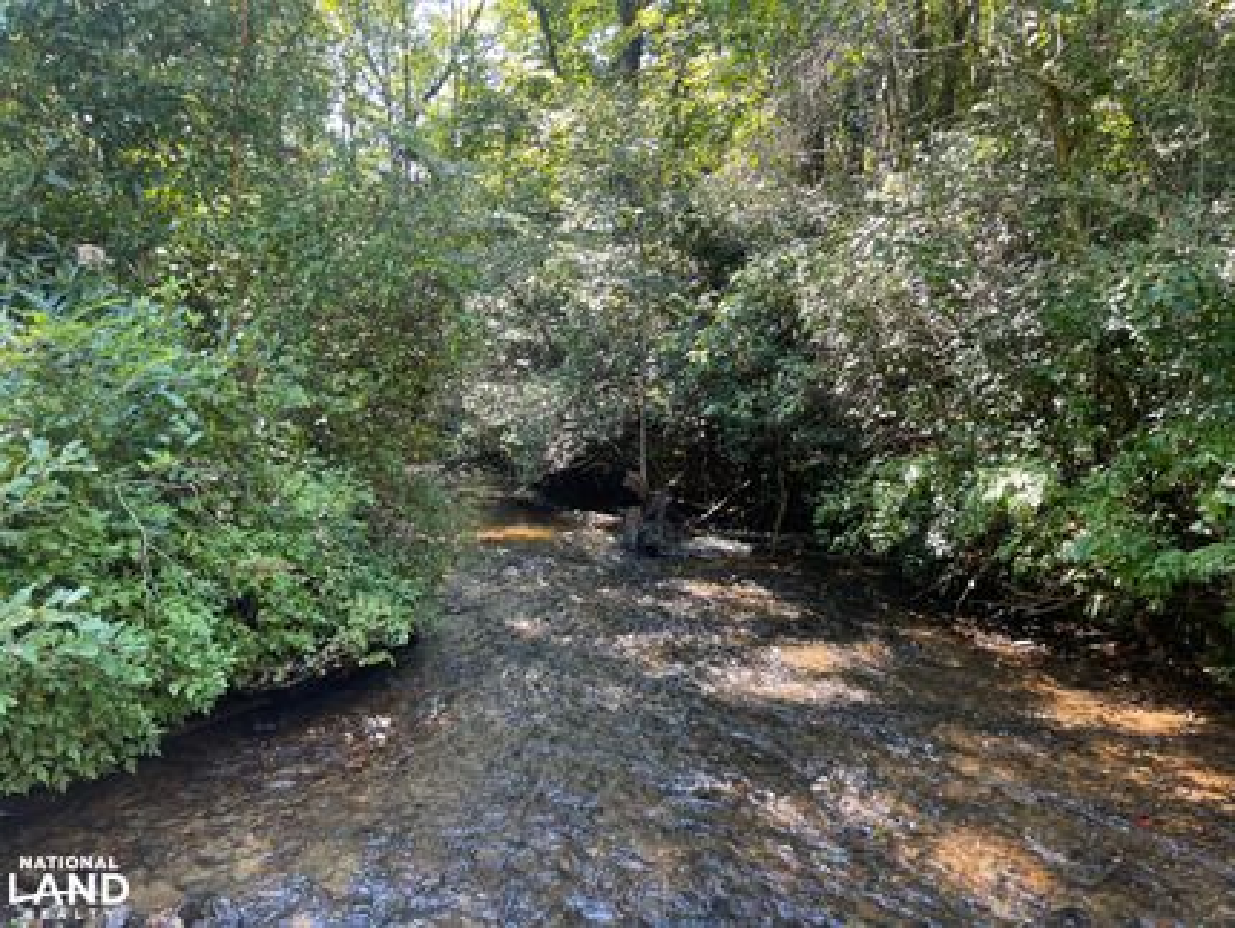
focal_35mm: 26
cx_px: 618
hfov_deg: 67.3
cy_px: 464
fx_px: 928
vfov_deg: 53.1
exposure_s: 1/121
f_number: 1.6
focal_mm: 5.1
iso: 80
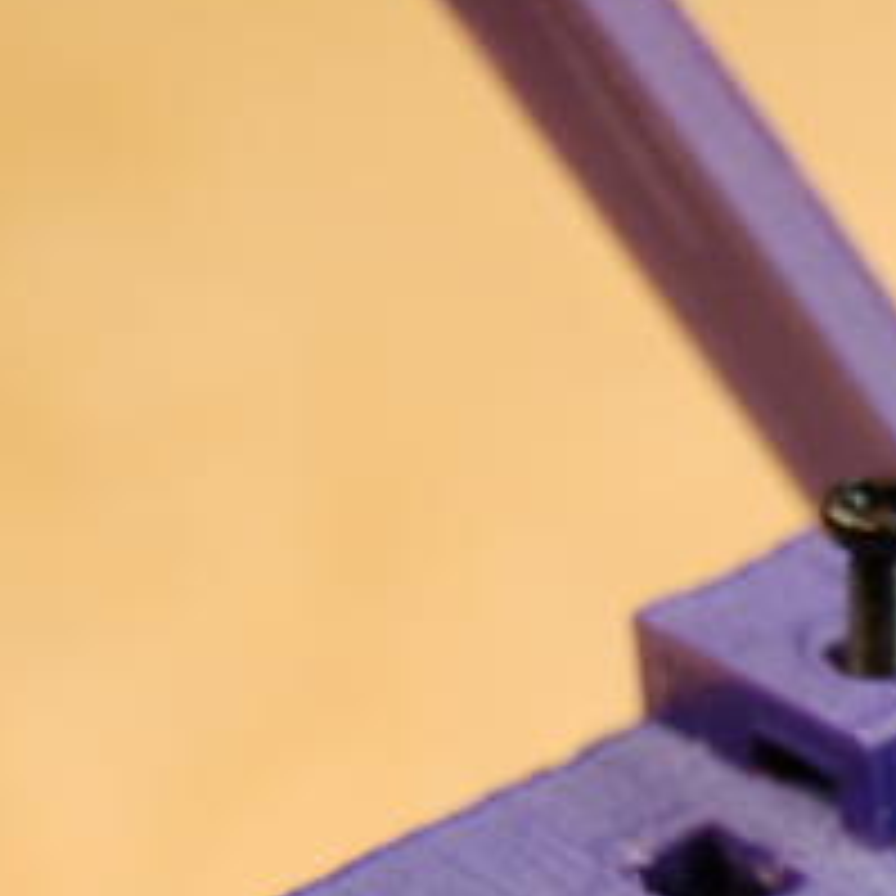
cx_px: 1252
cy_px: 932
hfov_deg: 8.1
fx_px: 6238
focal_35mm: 213
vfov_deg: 8.2
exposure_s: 1/15
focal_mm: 52
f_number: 6.3
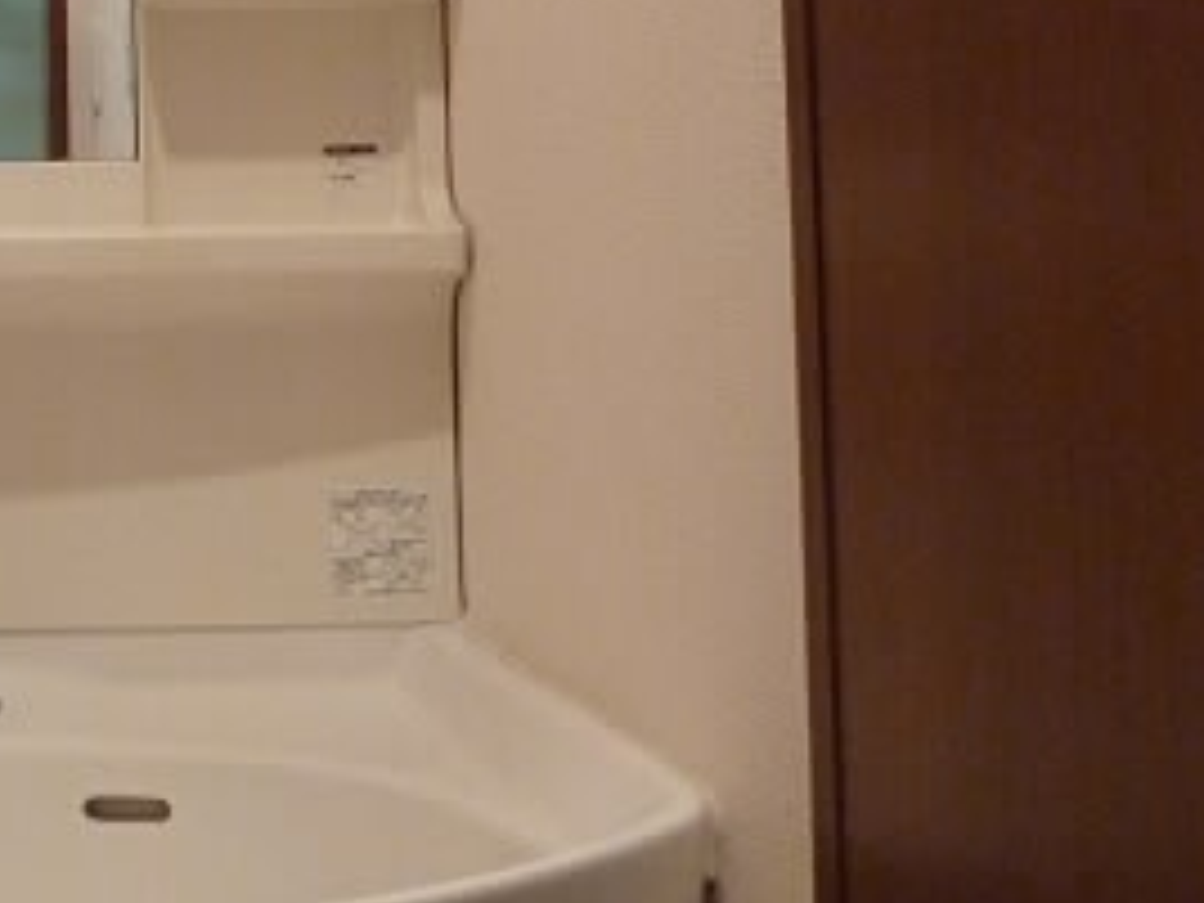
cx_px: -193
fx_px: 2539
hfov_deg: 24.5
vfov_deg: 19.8
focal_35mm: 73
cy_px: 74
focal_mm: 5
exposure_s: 1/25
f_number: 3.1
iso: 400
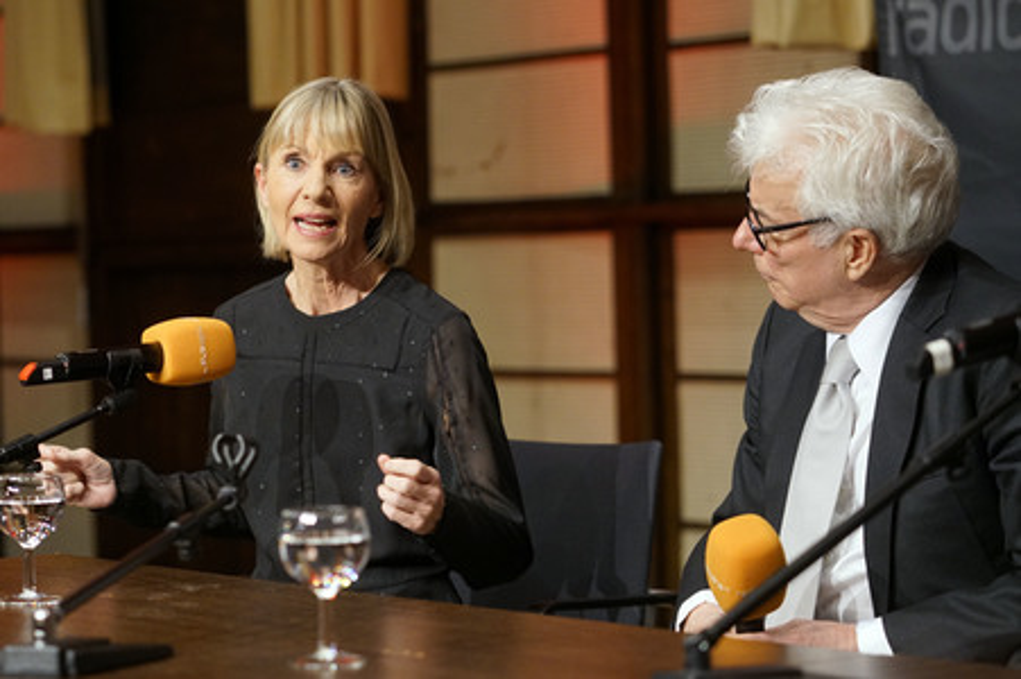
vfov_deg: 16.0
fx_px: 2409
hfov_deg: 23.9
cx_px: 510
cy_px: 340
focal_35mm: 85
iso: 1600
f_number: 2.8
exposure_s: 1/200
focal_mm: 85
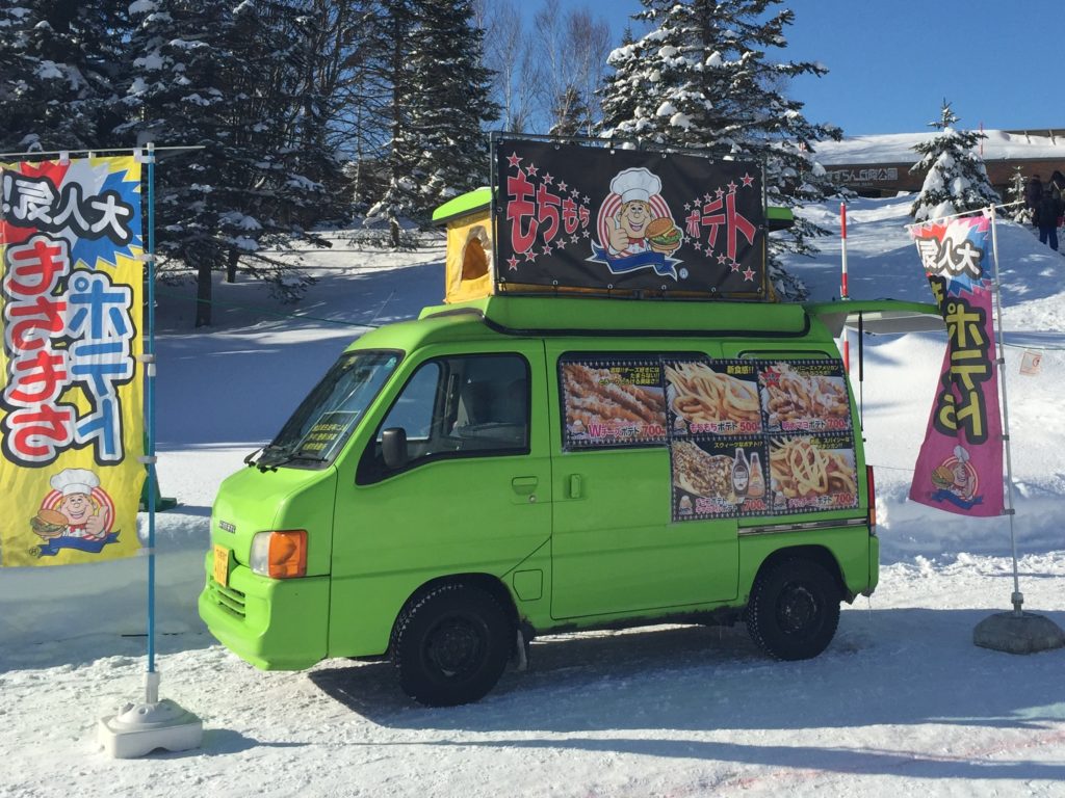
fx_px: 892
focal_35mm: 29
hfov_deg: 61.7
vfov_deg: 48.2
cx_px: 532
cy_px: 399
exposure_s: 1/3597
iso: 32
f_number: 2.2
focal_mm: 4.15
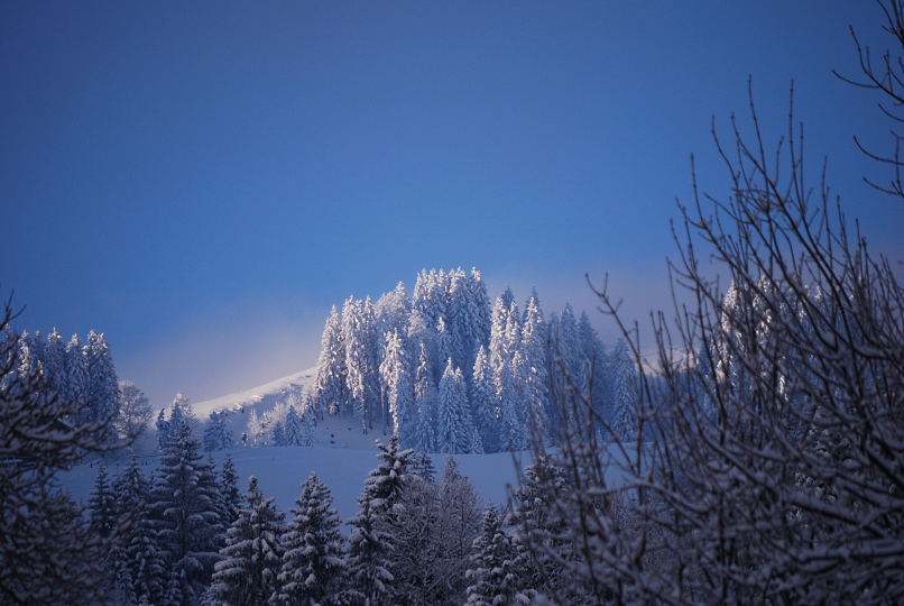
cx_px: 452
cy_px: 303
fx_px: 7544
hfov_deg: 6.9
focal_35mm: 300
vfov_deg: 4.6
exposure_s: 1/800
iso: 200
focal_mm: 200
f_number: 5.6
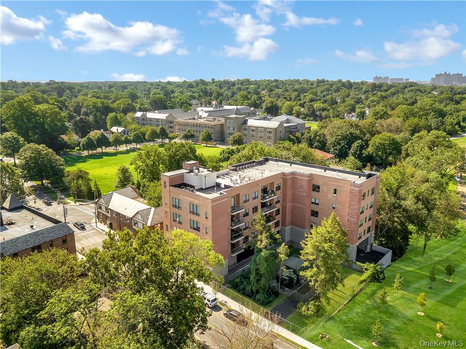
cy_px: 174
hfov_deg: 67.3
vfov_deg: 53.0
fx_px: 350
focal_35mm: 26
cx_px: 233
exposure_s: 1/50
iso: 113
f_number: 2.2
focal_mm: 4.73
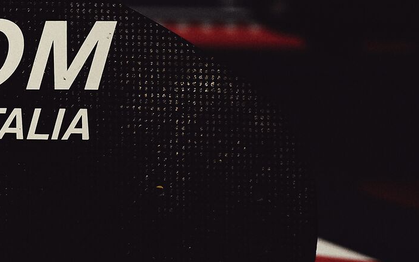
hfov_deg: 21.5
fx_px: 799
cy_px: 18
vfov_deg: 18.3
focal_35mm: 70
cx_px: -294
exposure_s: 1/160
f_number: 2.5
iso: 640
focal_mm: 20
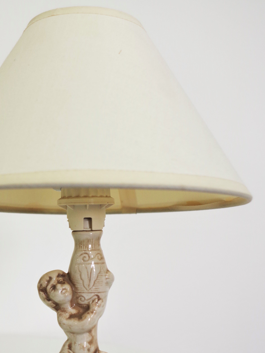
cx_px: 84
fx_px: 582
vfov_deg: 33.7
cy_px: 200
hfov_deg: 25.5
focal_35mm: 57
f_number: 4
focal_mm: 21.25
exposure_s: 1/60
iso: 100
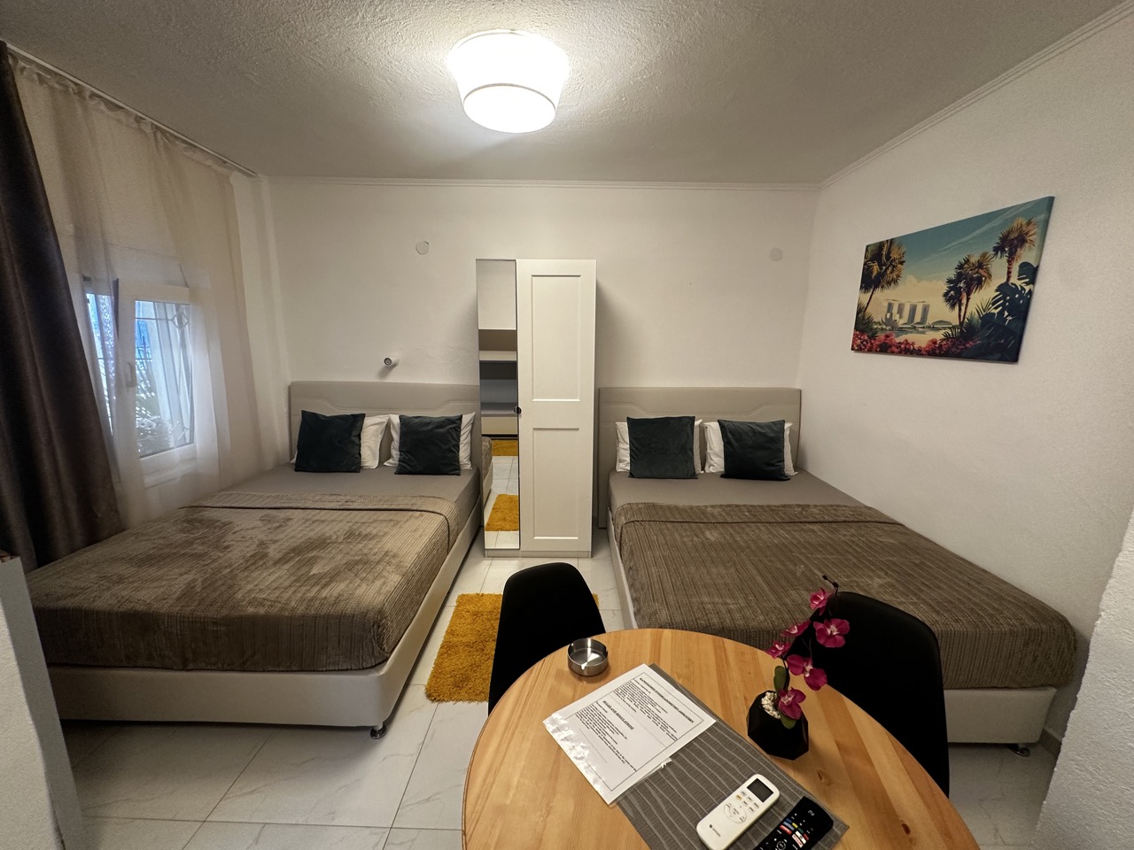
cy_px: 425
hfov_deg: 102.1
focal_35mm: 14
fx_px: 459
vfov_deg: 85.7
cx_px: 567
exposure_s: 1/50
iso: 200
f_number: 2.2
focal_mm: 2.22
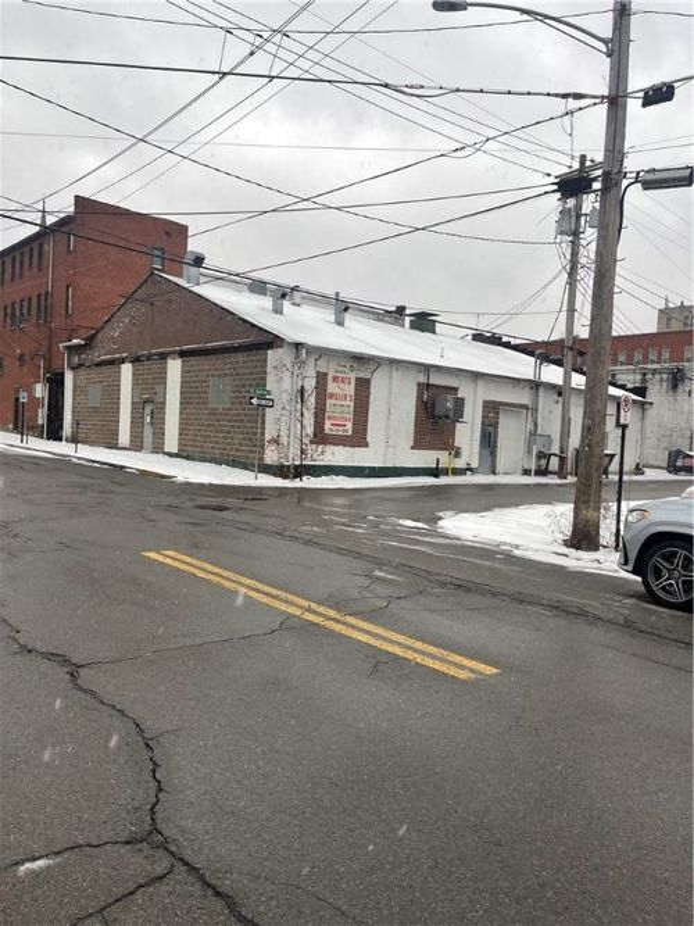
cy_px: 463
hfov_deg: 54.9
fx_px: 668
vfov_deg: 69.4
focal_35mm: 25
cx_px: 347
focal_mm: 5.1
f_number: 1.6
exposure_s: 1/248
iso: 32
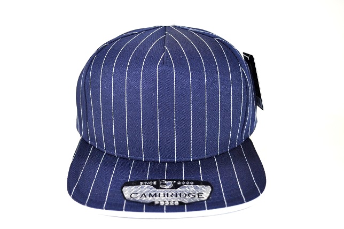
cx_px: 172
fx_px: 372
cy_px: 114
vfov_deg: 34.1
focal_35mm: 39
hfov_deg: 49.6
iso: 200
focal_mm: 26
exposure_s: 1/200
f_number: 4.2
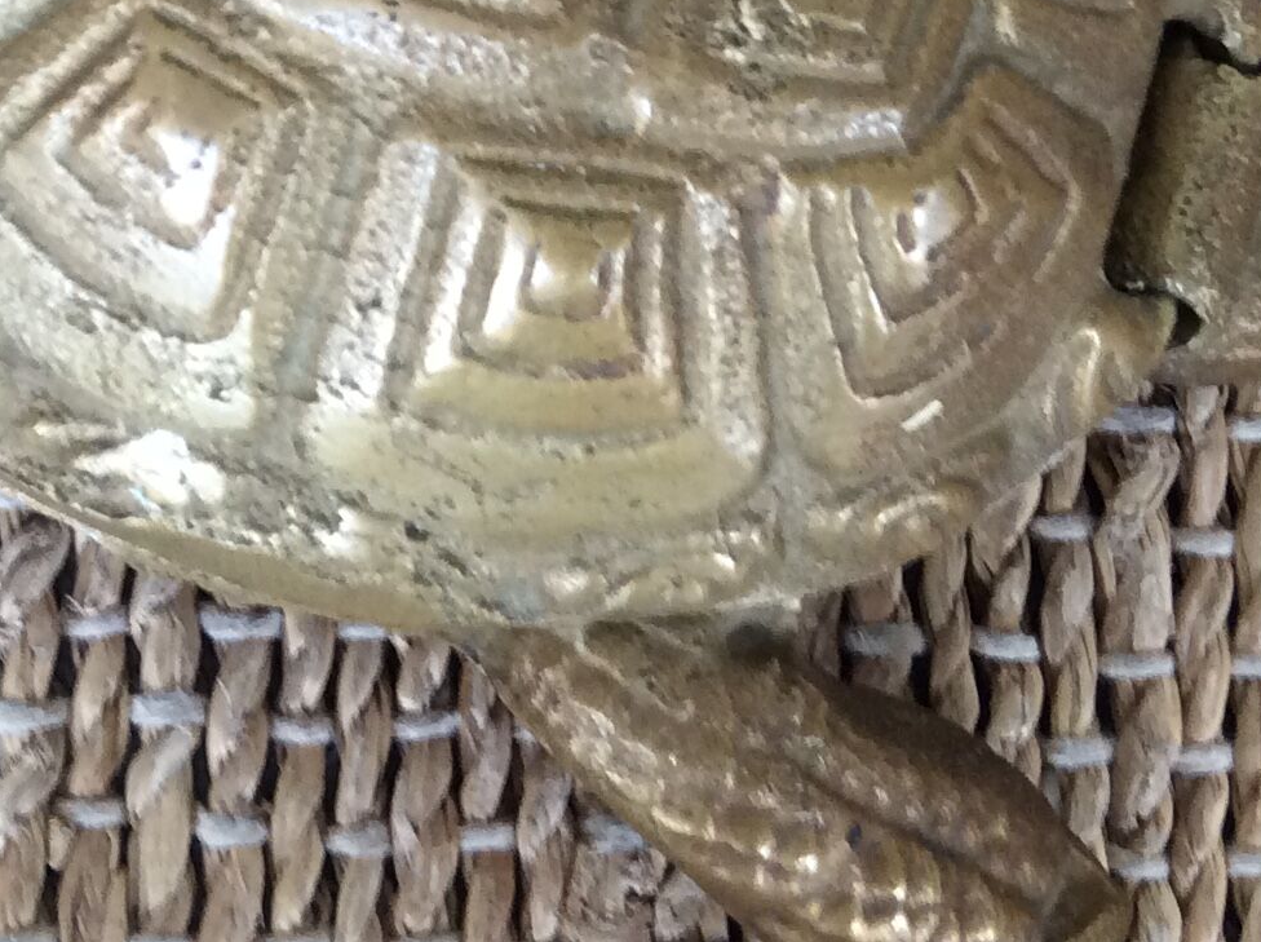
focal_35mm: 85
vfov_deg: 16.8
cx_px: 225
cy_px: -99
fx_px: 3092
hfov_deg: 22.7
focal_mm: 3.3
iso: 80
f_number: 2.4
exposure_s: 1/25
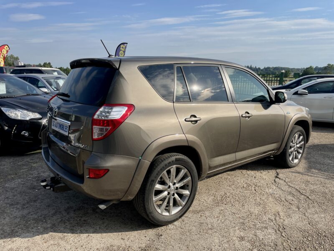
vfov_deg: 53.1
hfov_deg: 67.3
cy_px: 126
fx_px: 251
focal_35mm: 26
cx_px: 167
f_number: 1.6
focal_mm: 4.2
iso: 50
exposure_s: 1/5291
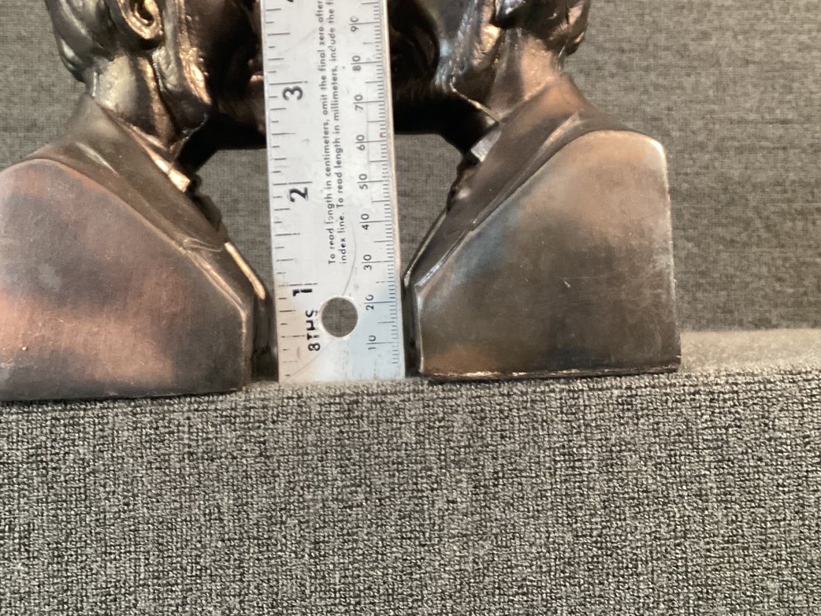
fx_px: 1068
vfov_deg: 32.1
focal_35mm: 45
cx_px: 374
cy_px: 237
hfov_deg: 42.0
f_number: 2.4
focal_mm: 3.3
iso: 320
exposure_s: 1/60
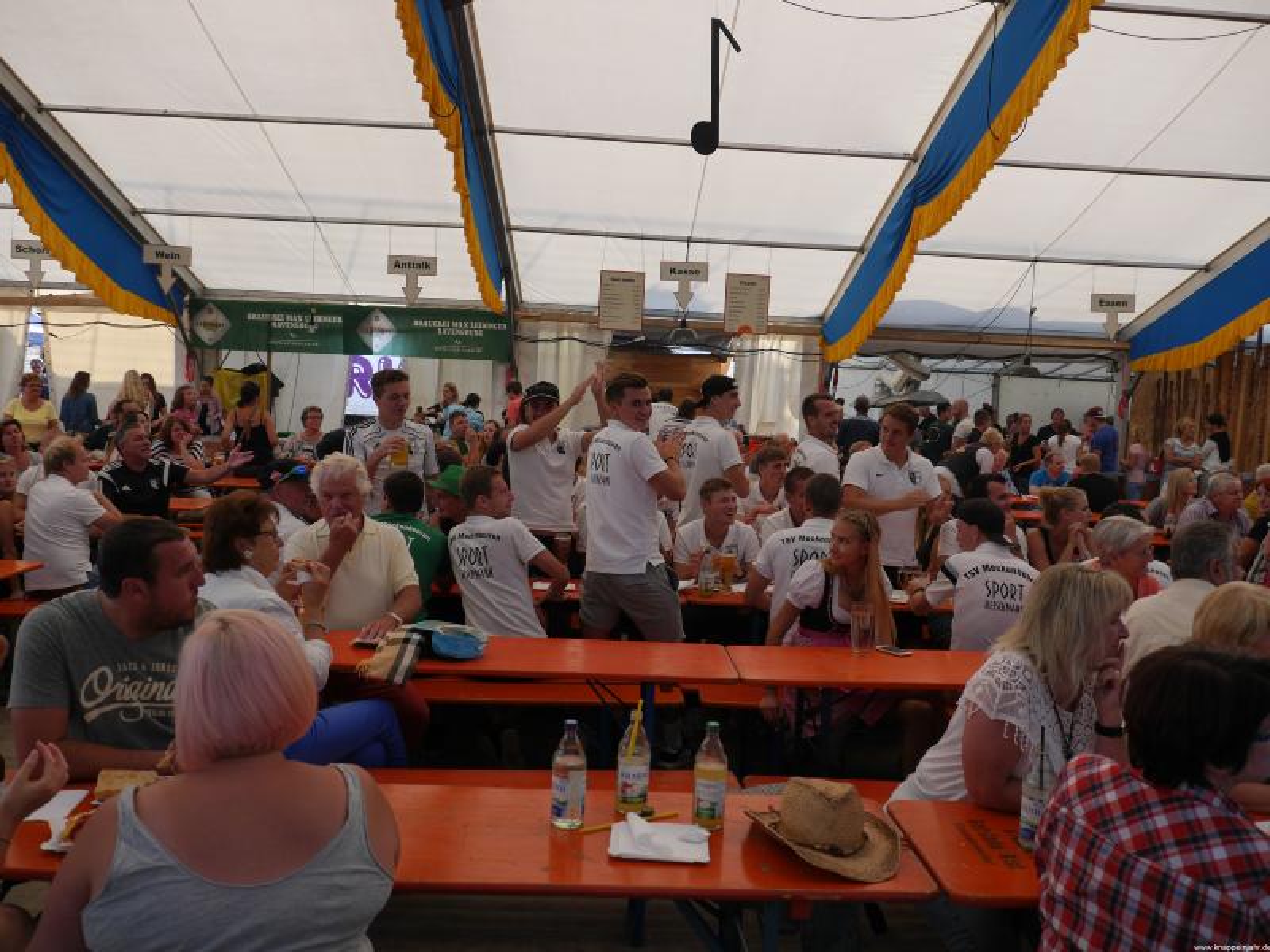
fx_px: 1027
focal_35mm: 28
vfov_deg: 49.7
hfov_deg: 63.4
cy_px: 476
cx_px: 635
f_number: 4.5
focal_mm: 14
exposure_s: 1/100
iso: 200
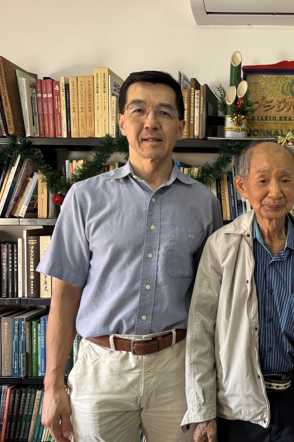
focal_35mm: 34
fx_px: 416
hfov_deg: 35.1
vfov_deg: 55.8
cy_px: 222
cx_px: 296
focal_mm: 6.76
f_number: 1.78
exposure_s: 1/120
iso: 200
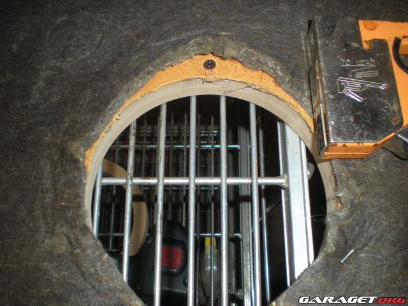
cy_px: 153
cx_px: 204
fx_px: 448
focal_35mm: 38
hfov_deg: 49.0
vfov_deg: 37.7
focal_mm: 6.3
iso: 64
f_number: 3.1
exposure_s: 1/60
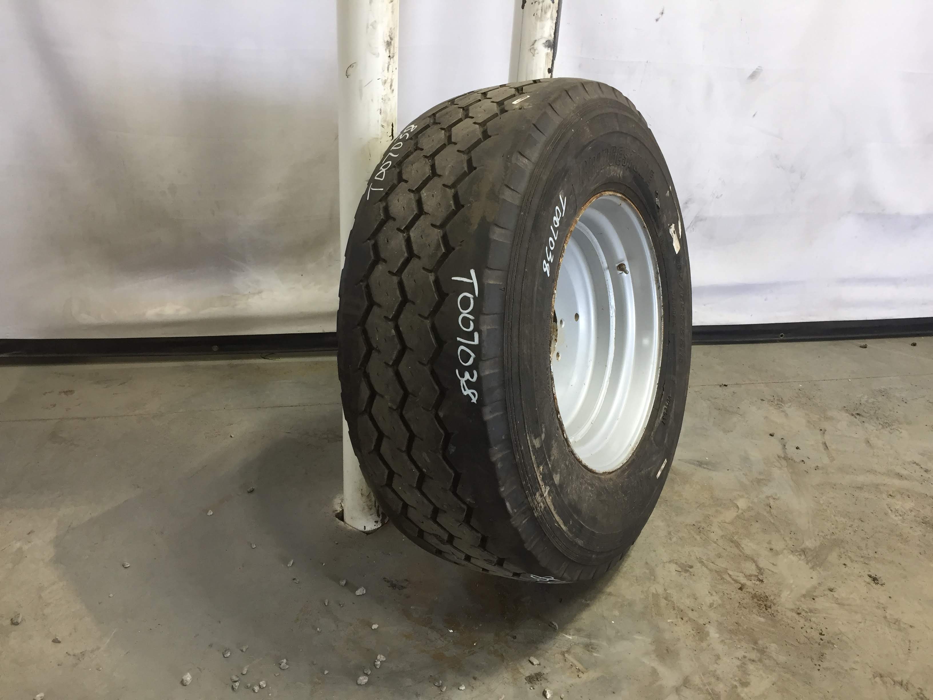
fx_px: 782
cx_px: 466
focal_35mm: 29
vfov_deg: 48.2
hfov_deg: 61.7
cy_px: 350
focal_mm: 4.15
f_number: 2.2
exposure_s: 1/40
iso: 32
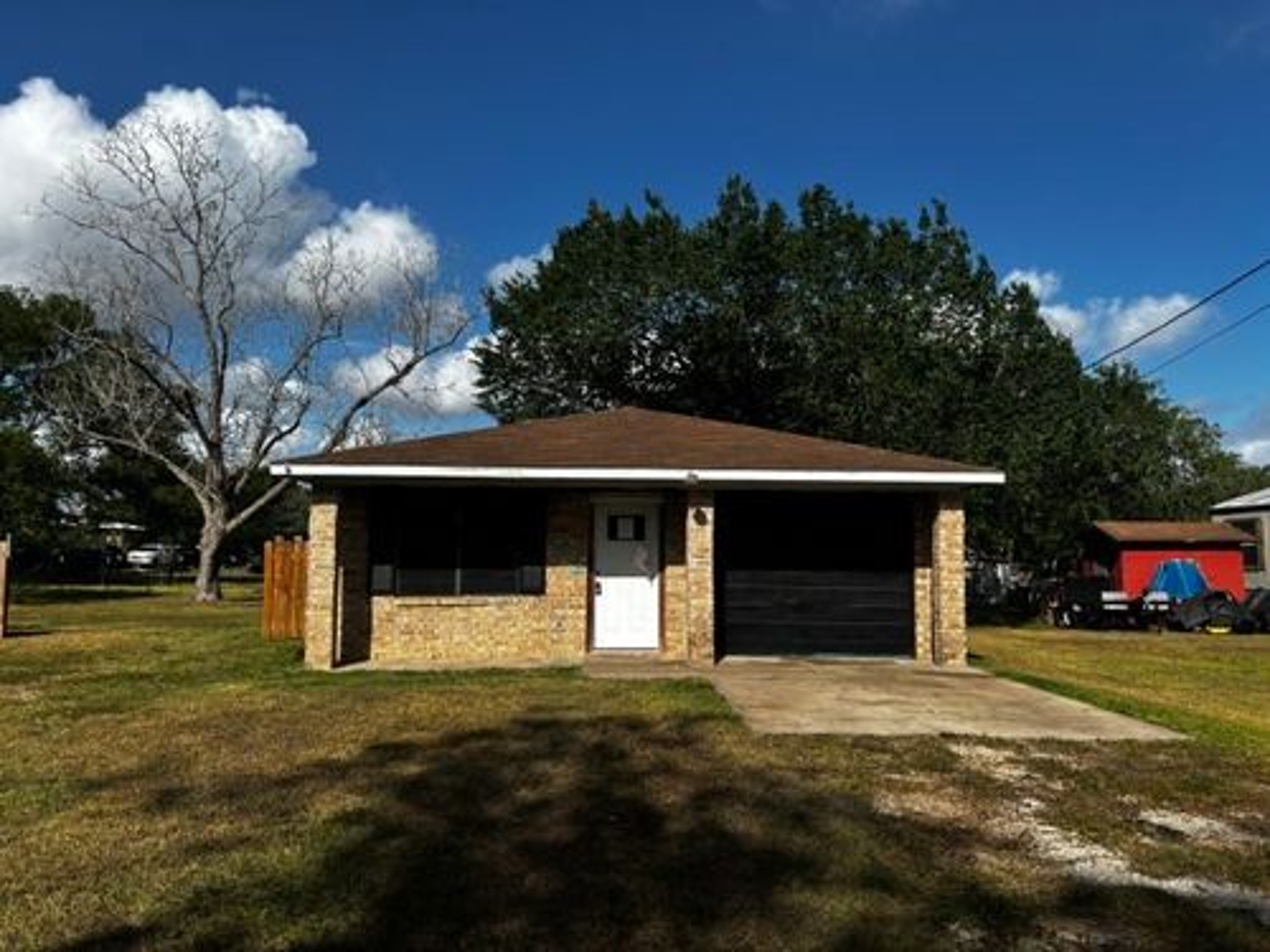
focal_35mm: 26
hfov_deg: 67.3
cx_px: 635
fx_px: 954
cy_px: 476
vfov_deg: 53.1
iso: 50
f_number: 1.6
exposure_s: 1/4082
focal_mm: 5.96
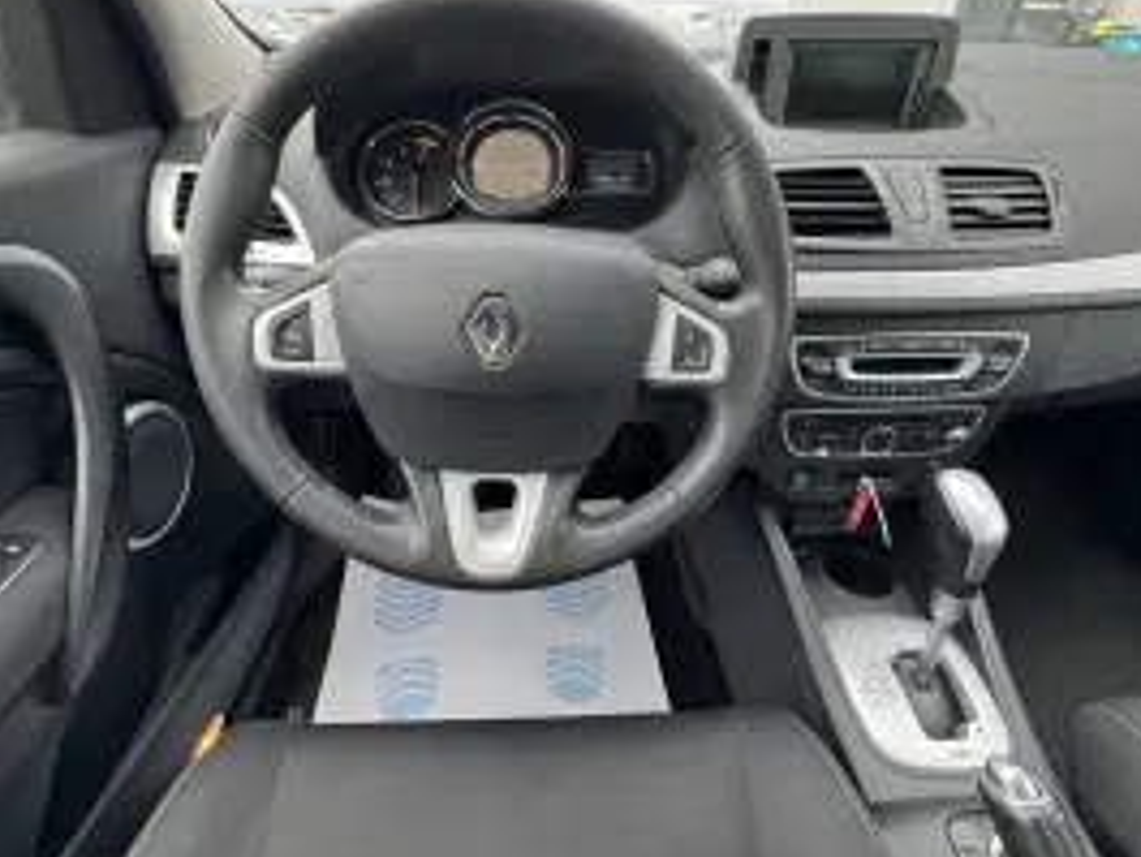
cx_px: 564
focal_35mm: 19
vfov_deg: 68.5
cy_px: 383
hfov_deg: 84.6
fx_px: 627
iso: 160
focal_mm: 2.22
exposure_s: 1/99
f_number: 2.2
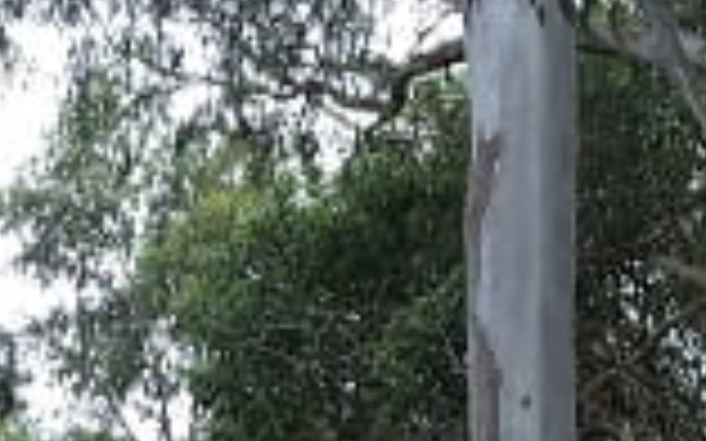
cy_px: 1179
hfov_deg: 13.6
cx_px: -148
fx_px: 2885
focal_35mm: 150
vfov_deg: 7.9
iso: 40
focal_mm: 4.15
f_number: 2.2
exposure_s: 1/100
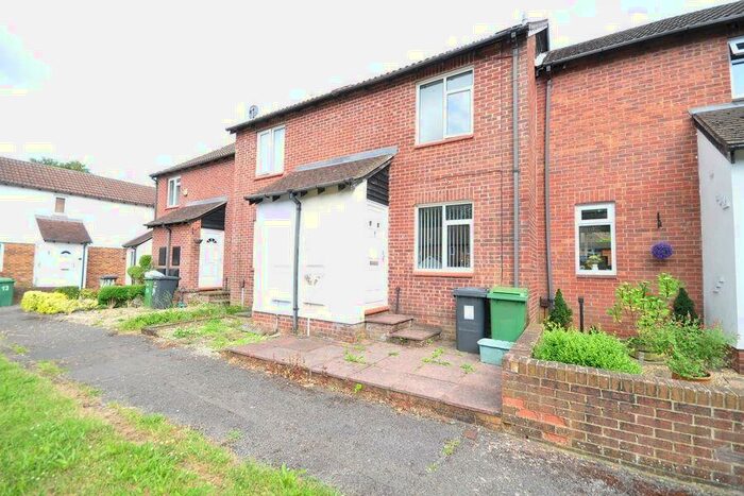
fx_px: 310
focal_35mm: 15
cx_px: 372
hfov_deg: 100.4
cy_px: 248
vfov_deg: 77.4
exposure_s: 1/200
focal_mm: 10
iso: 500
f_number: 7.1
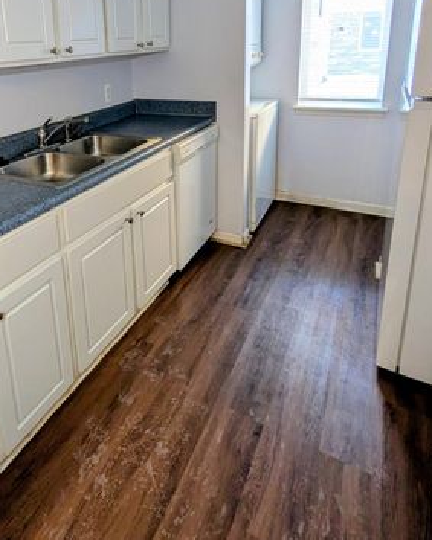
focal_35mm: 22
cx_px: 113
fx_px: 352
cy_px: 144
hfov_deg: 60.0
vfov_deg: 70.7
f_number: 1.7
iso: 170
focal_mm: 2.02
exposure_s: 1/61.5
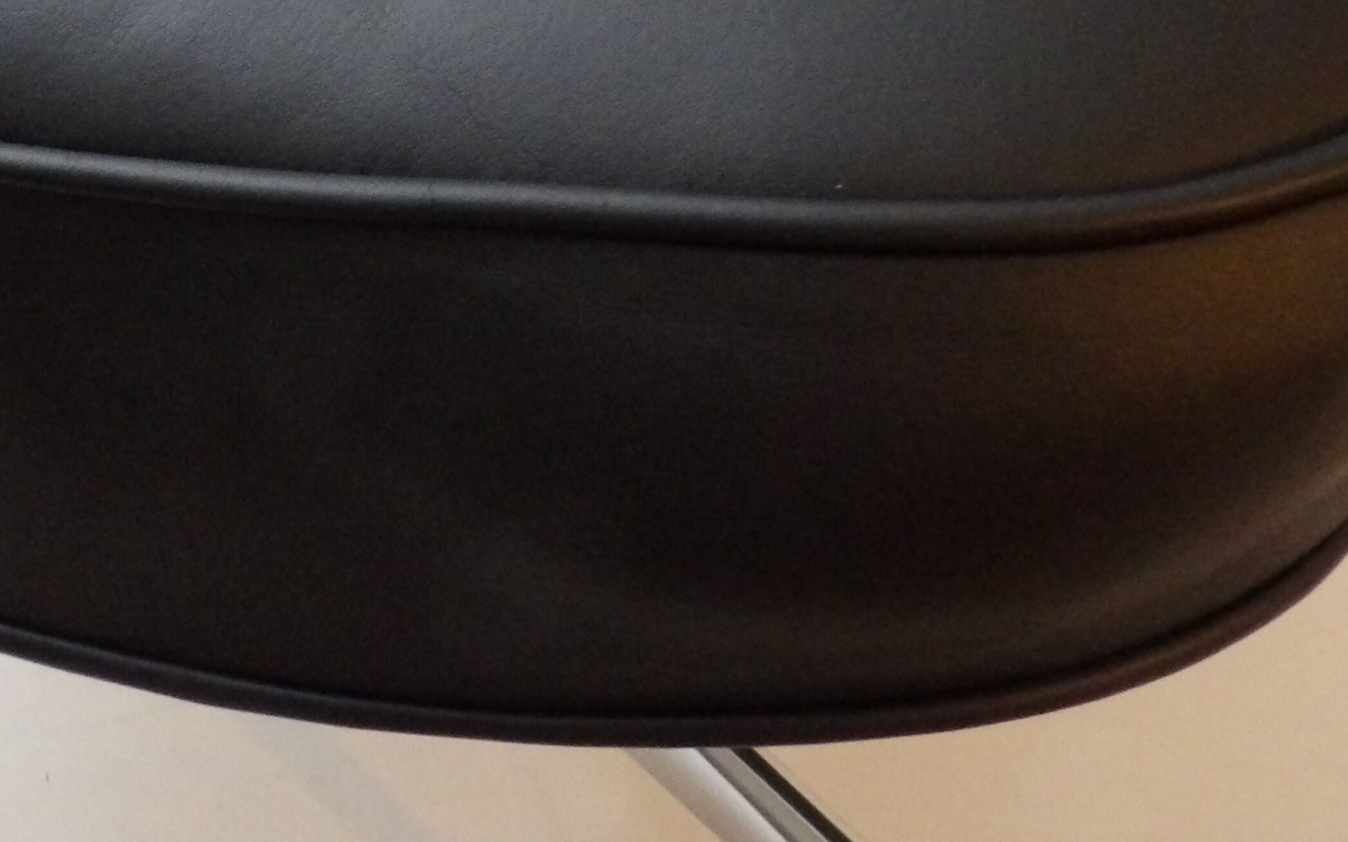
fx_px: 2057
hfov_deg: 34.8
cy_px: -242
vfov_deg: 21.1
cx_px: 216
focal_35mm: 56
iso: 800
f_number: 2.8
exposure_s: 1/60
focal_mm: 4.3
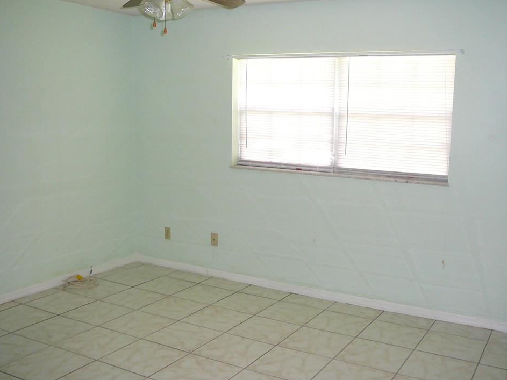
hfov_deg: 49.0
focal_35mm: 38
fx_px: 556
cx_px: 256
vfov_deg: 37.7
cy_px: 196
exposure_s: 1/30
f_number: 2.8
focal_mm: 5.2
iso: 125
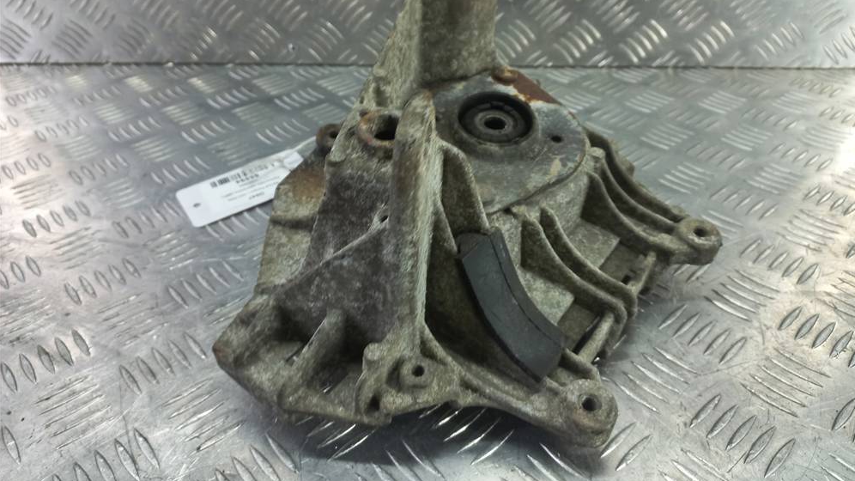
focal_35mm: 28
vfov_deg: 41.3
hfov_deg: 67.9
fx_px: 635
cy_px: 189
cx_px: 436
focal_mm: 4.6
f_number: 1.8
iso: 64
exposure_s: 1/50
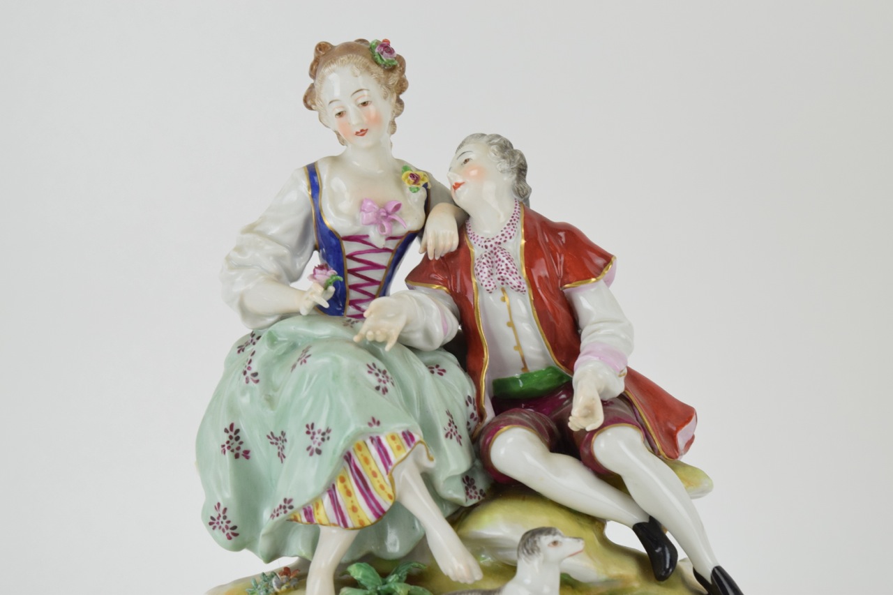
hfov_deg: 24.6
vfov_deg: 16.5
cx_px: 446
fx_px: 2046
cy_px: 298
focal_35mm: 82
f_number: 7.1
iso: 800
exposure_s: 1/125
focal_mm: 55
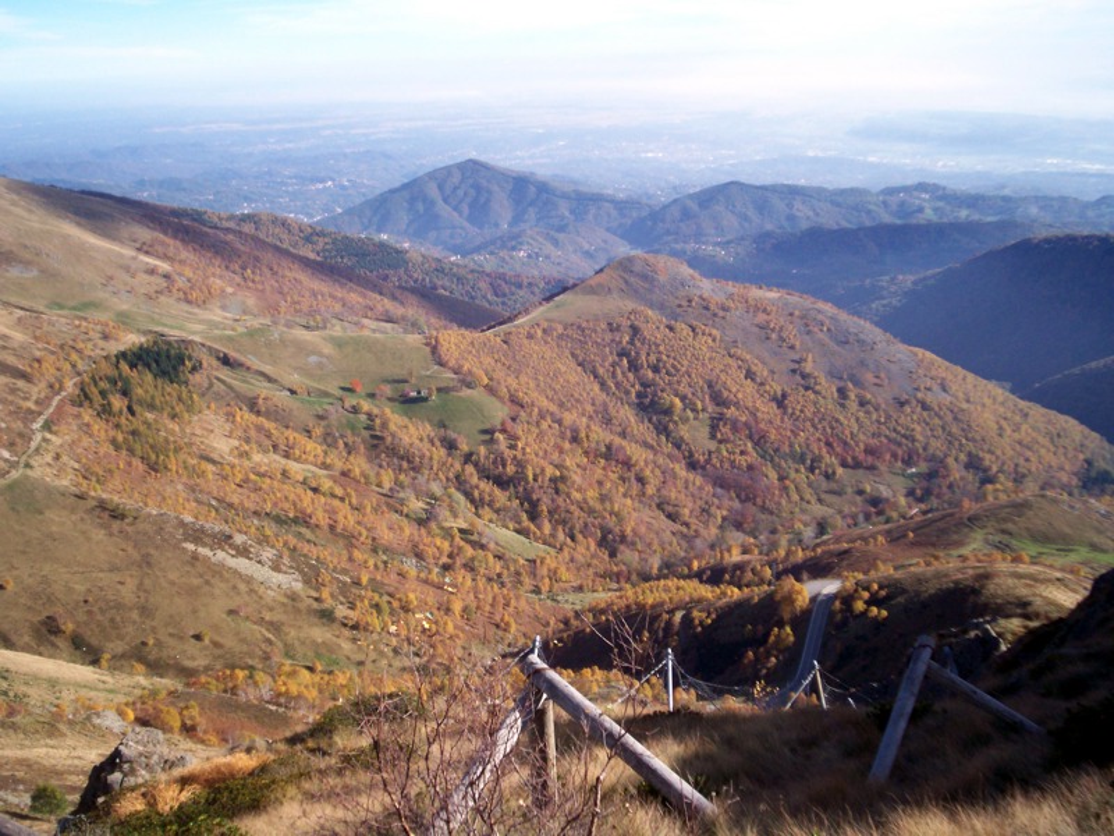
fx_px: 1159
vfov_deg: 39.7
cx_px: 557
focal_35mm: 36
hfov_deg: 51.4
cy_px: 418
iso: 100
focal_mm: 5.9
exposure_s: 1/361
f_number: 4.5
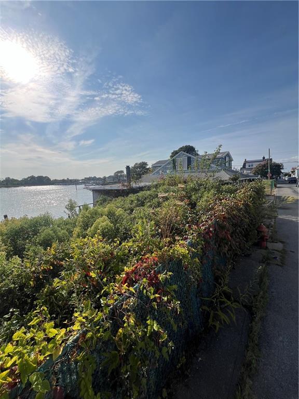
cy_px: 200
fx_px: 150
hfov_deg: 89.9
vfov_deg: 106.2
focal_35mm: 13
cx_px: 150
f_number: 1.8
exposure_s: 1/2801
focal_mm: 1.57
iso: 32
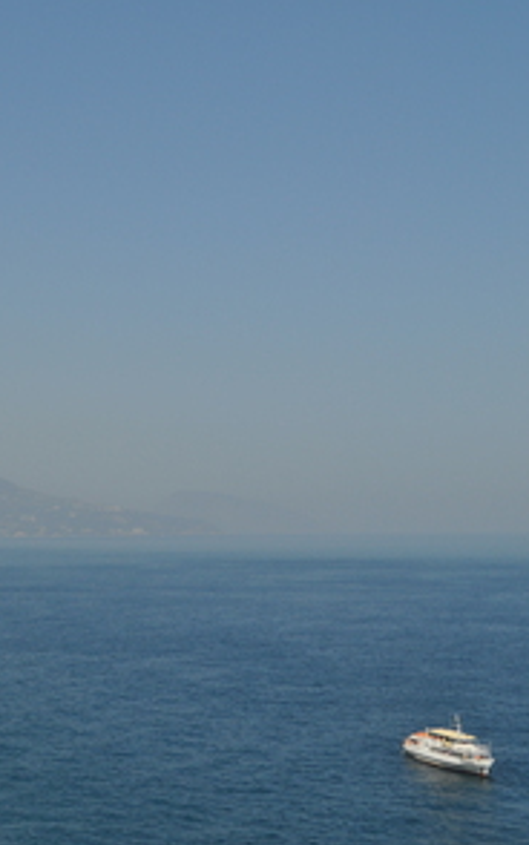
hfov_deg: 18.6
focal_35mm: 68
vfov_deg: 30.3
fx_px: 1562
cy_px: 427
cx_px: -17
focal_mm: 29
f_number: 11
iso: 200
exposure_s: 1/500
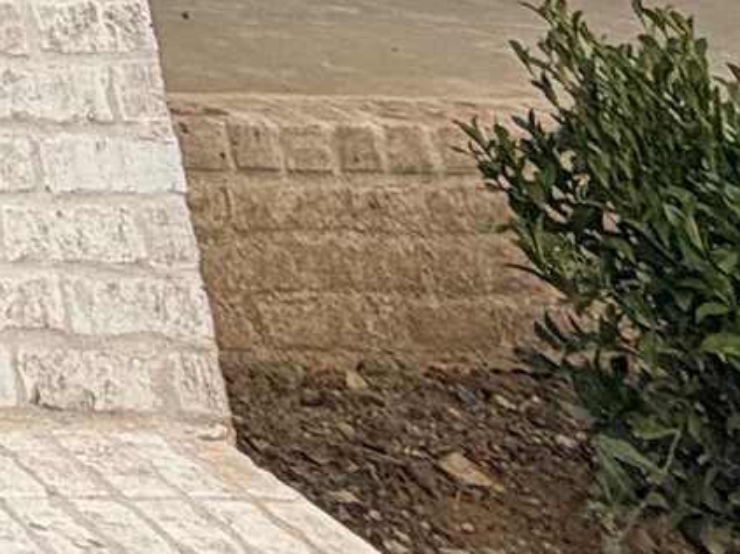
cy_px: -1266
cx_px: -1208
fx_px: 2179
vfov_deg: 9.7
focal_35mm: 102
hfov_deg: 12.8
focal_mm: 2.22
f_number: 2.2
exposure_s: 1/770
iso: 32
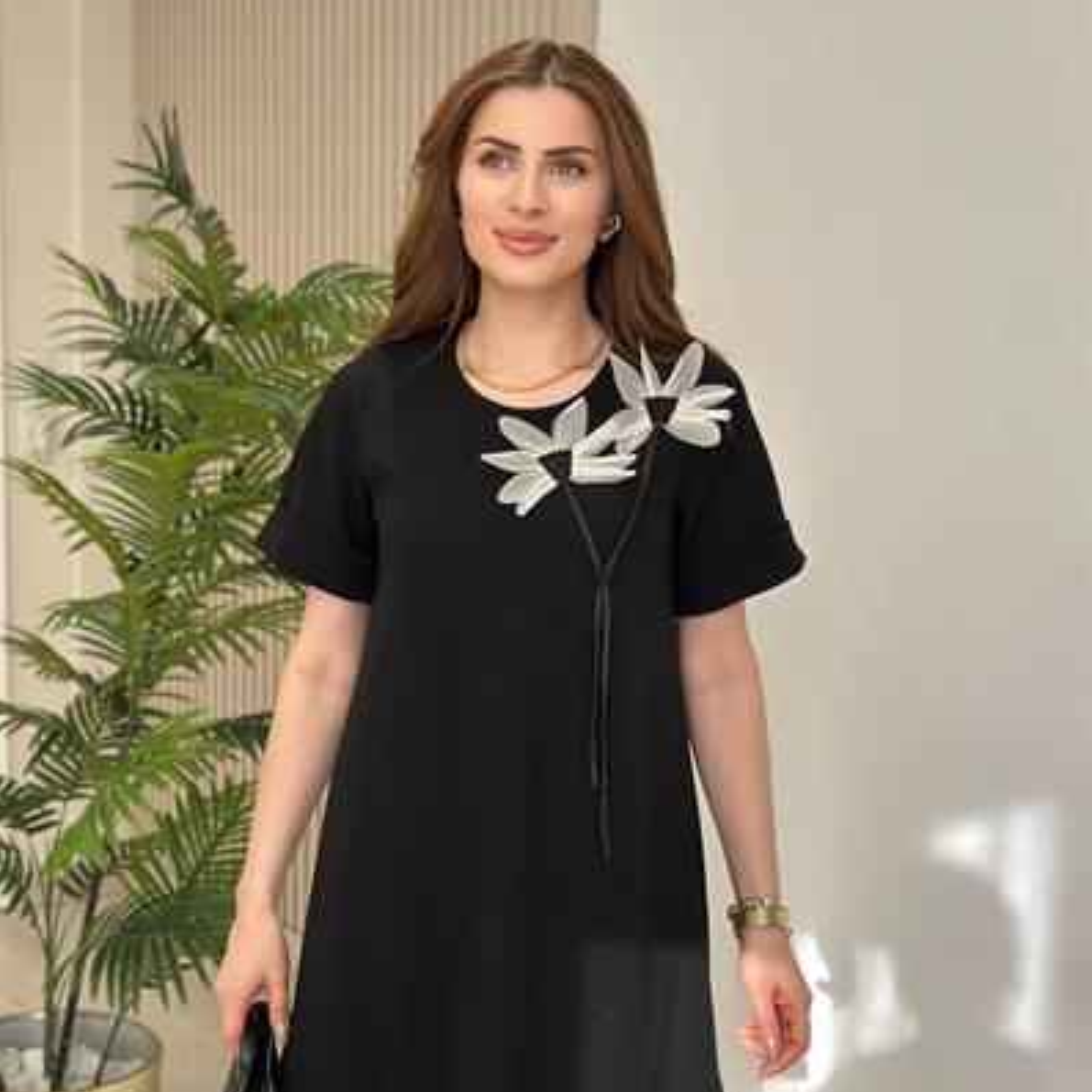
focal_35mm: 57
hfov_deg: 30.0
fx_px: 2034
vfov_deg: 30.0
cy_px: 571
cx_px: 547
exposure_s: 1/285
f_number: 1.78
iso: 80
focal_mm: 6.86
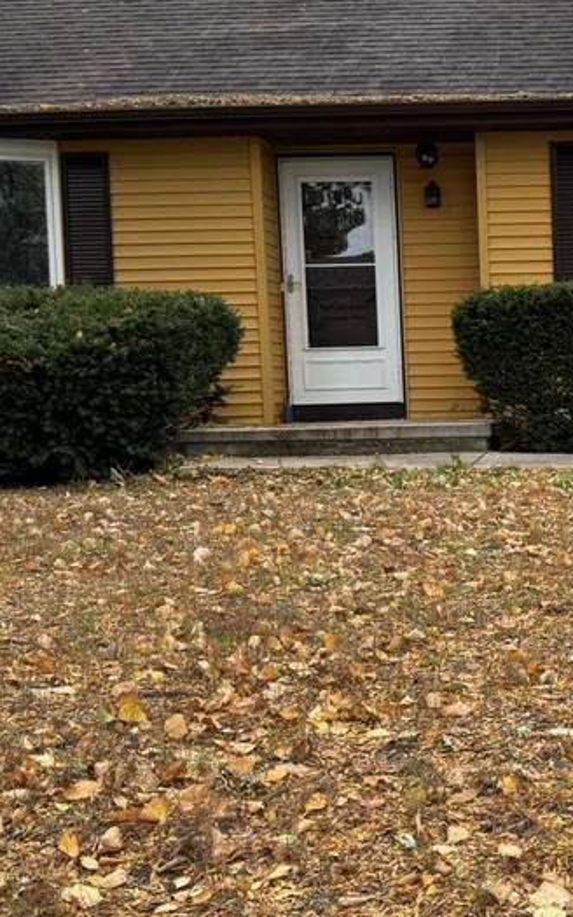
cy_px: 468
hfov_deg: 19.8
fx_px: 1550
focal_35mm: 62
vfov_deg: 33.0
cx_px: 669
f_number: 1.78
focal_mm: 6.76
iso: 80
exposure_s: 1/338
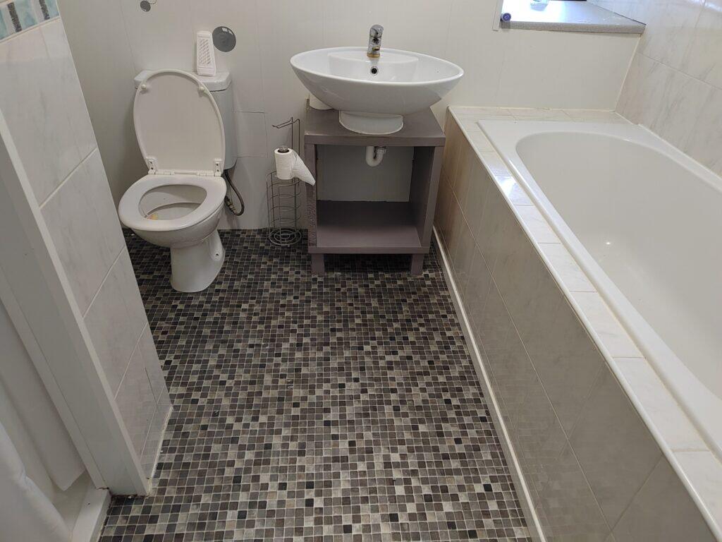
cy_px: 271
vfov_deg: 58.9
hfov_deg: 73.9
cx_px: 361
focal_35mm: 23
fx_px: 480
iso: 1806
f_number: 1.9
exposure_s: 1/60
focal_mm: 5.52
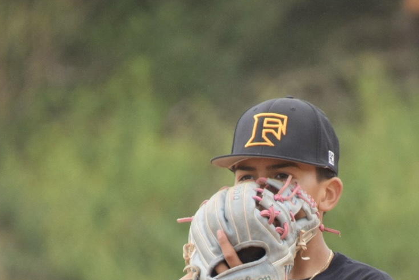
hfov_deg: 1.6
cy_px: 300
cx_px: 298
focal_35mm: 1317
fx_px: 15327
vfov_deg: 1.0
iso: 720
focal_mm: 400
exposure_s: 1/1000
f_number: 6.3
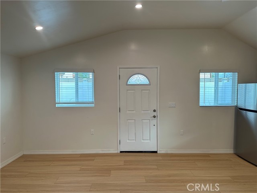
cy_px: 96
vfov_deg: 56.8
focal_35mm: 24
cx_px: 128
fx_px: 178
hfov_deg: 71.6
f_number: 1.78
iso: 125
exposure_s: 1/120
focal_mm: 6.86
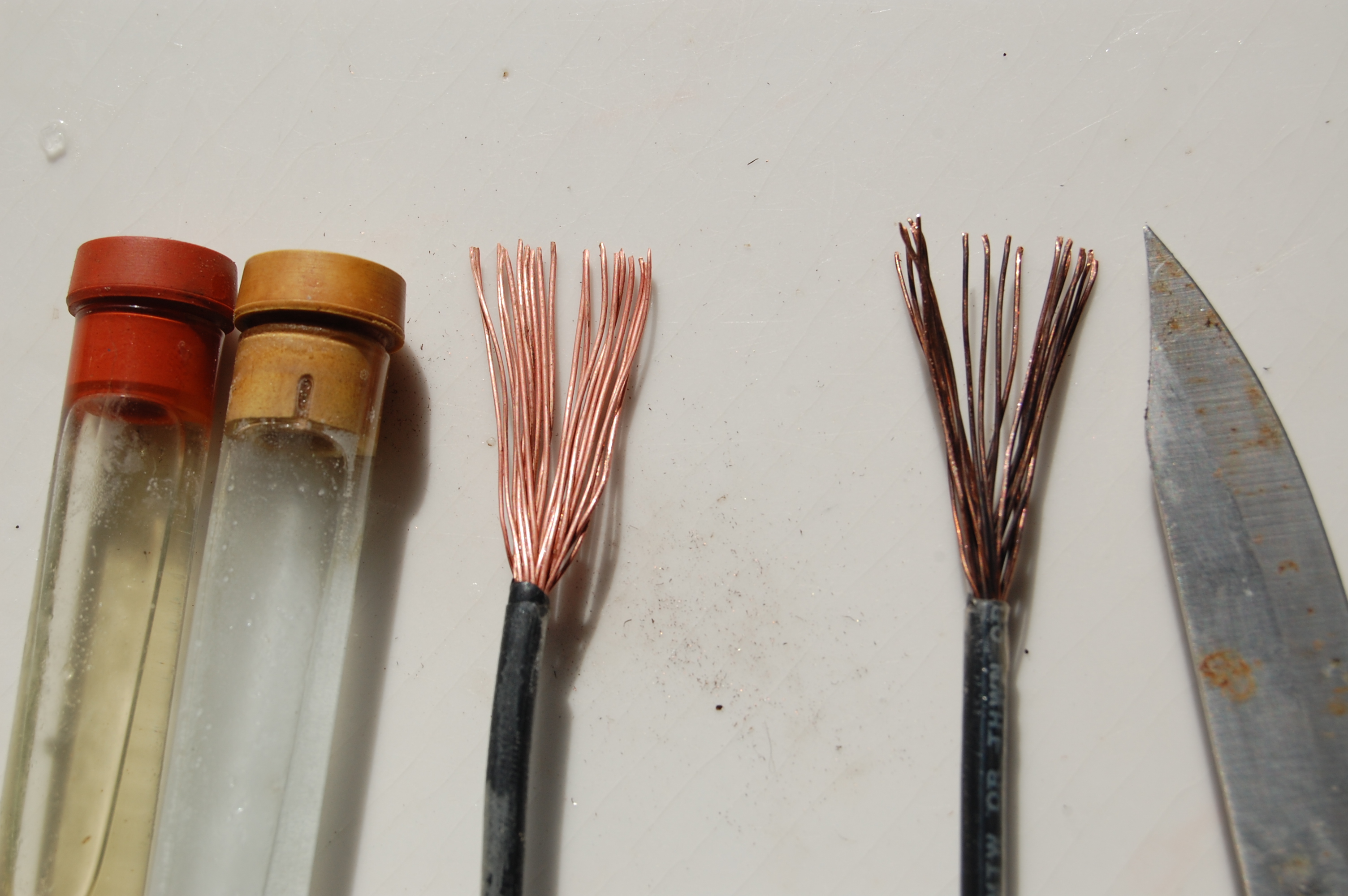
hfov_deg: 24.6
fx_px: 3086
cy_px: 448
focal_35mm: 82
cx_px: 674
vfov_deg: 16.5
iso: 200
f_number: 13
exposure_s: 1/640
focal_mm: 55
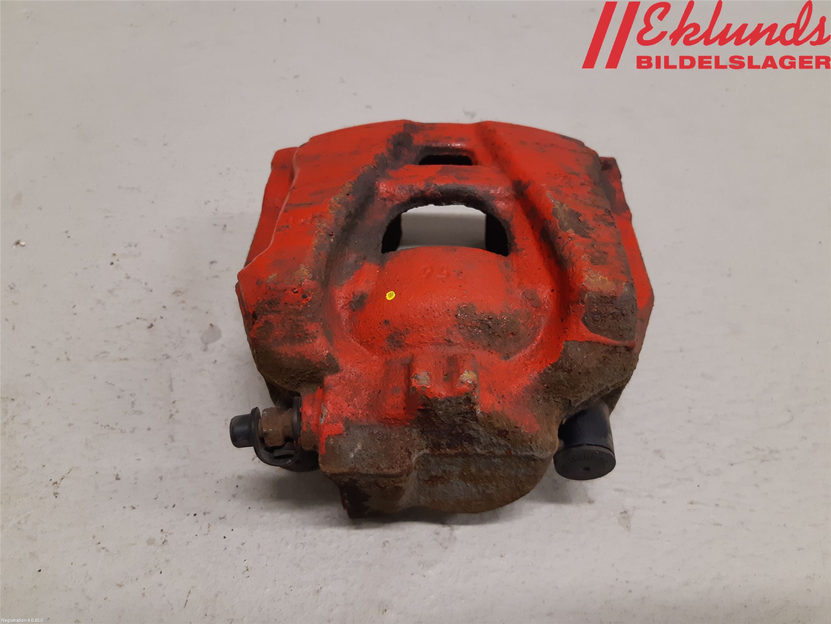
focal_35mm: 26
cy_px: 312
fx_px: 624
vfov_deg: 53.1
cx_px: 416
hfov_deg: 67.3
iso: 160
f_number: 1.7
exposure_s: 1/50
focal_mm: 3.93
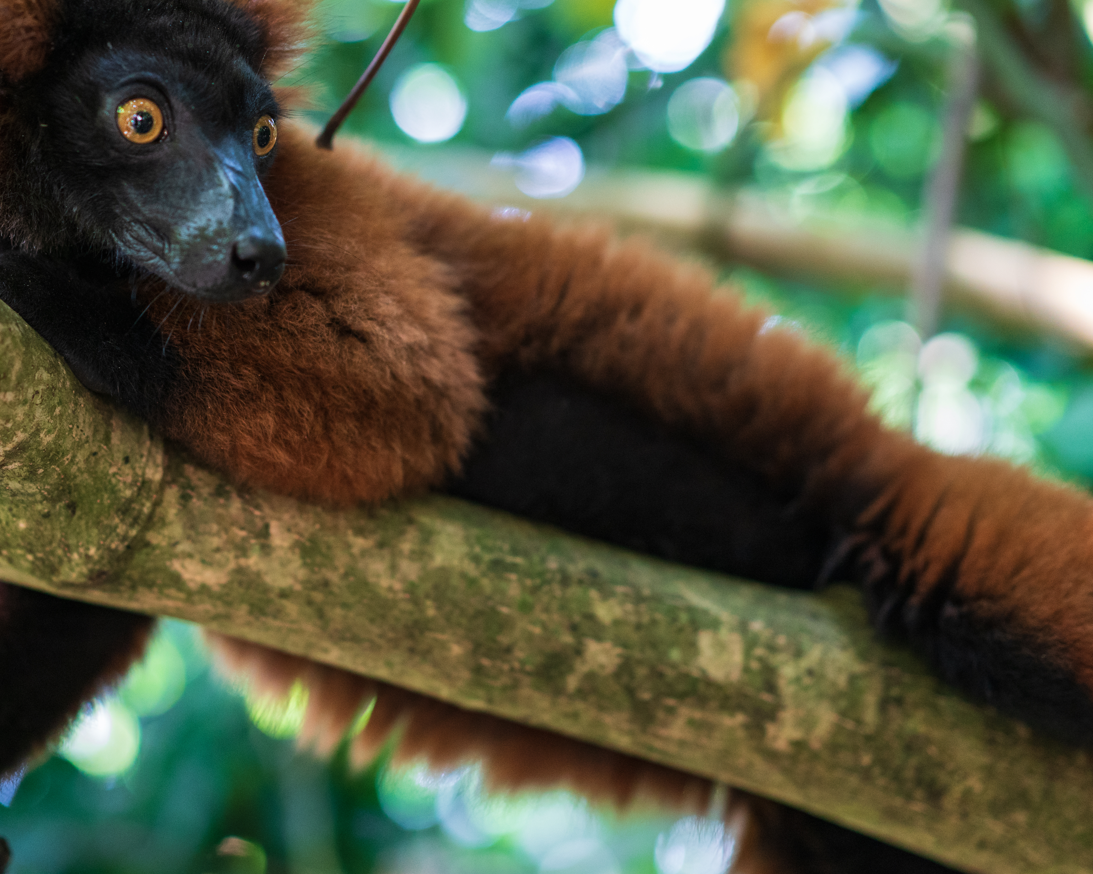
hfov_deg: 22.7
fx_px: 2717
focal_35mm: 84
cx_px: 399
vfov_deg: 18.3
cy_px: 382
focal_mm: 55
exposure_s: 1/160
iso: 1600
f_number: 2.2
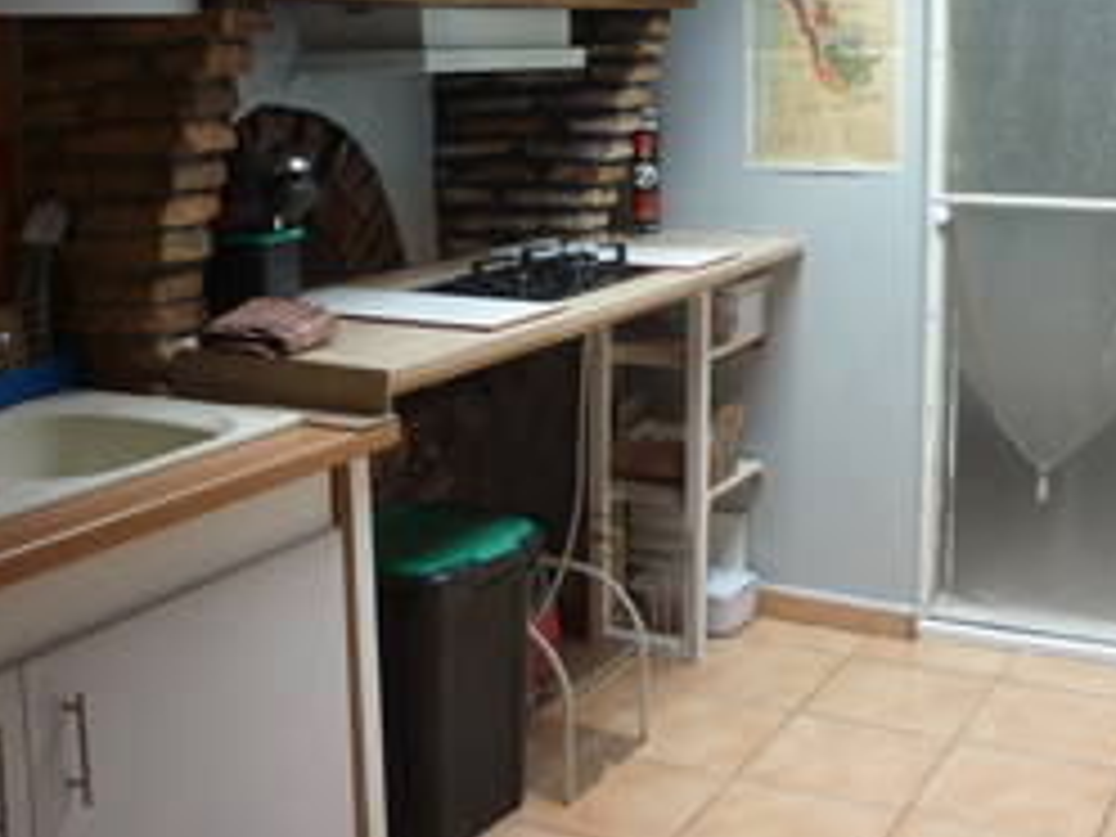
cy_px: 328
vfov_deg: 30.2
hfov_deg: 39.5
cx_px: 652
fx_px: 1547
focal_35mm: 48
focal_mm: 5.5
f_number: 2.8
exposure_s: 1/30
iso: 80
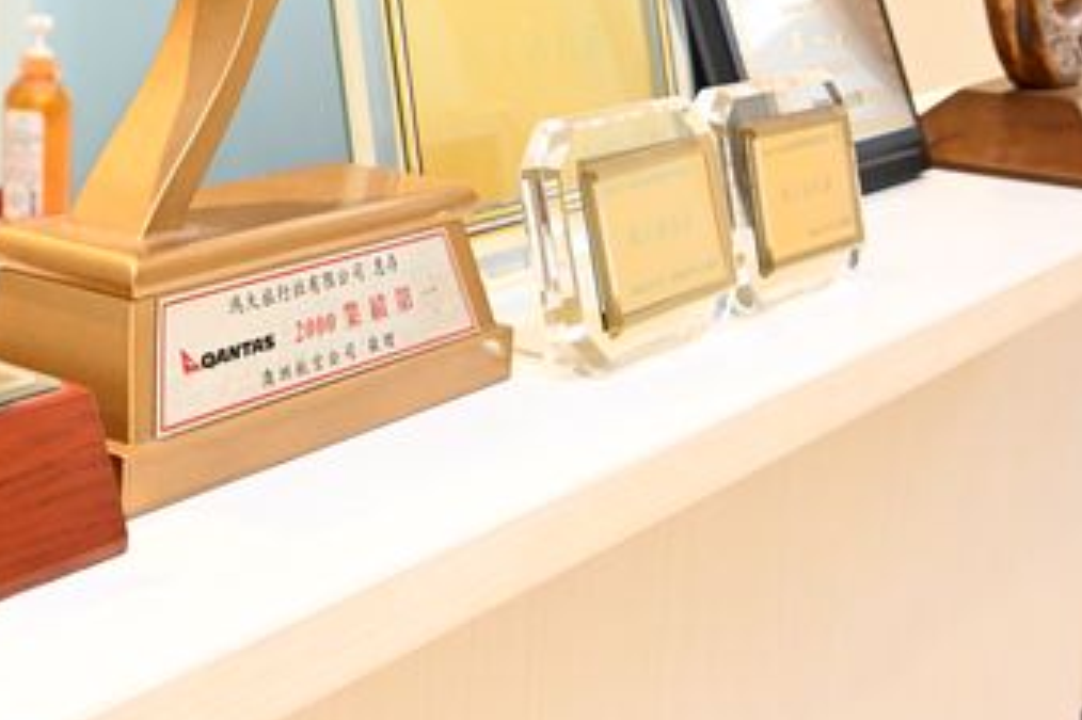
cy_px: 35
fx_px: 1971
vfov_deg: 20.2
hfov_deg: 30.2
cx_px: 266
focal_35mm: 66
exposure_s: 1/60
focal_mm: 20.5
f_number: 6.3
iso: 2500
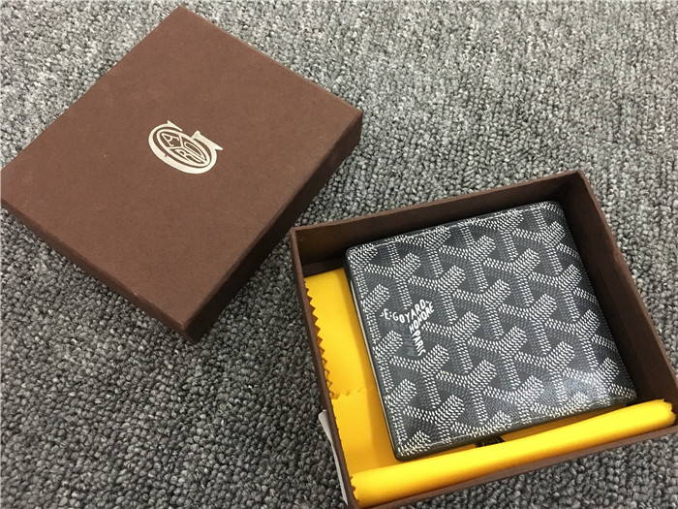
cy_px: 254
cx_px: 339
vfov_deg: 48.2
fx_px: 568
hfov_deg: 61.7
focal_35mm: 29
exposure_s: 1/17
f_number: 2.2
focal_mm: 4.15
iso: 320
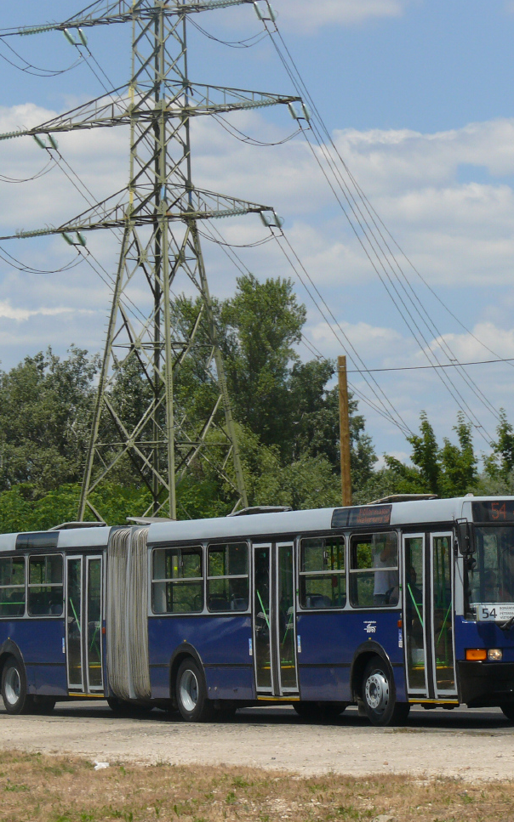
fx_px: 3610
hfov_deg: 8.1
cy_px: 409
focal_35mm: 161
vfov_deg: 13.0
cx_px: 327
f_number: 8
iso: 100
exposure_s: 1/500
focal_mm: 23.9
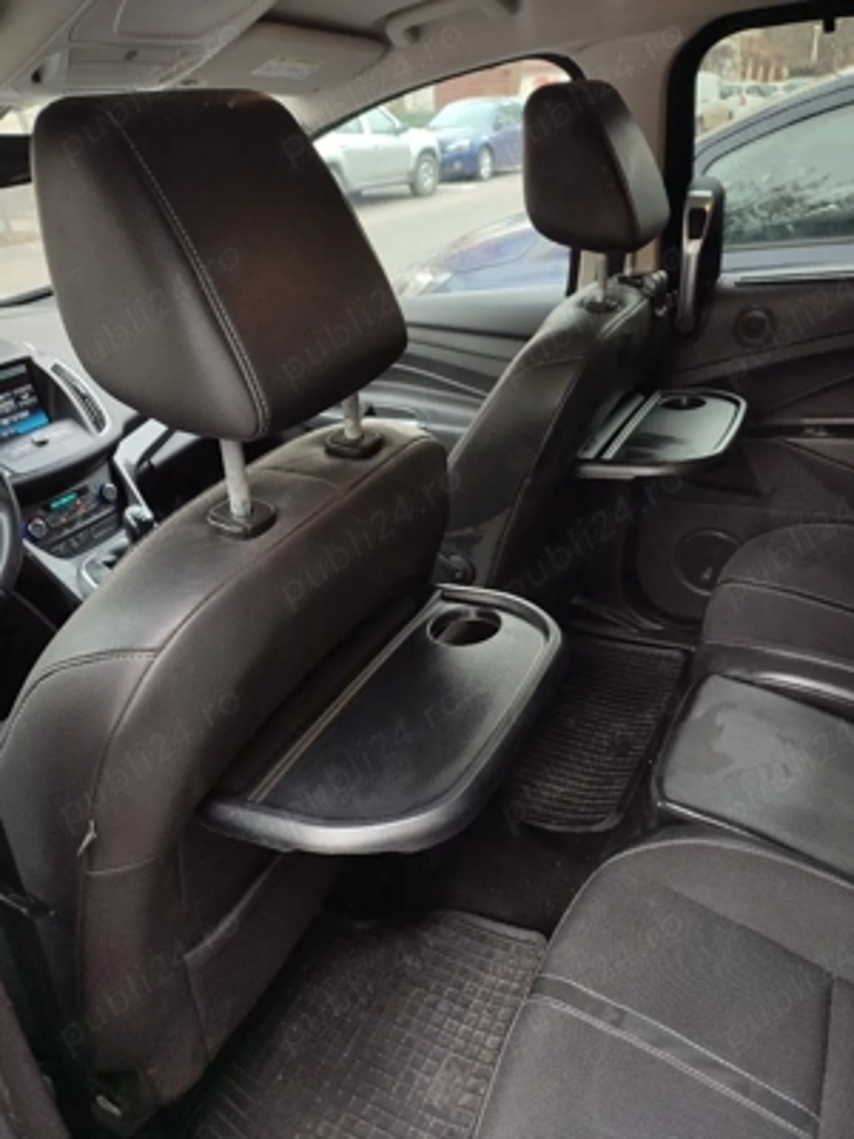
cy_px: 570
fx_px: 822
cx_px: 427
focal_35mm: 25
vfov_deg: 69.4
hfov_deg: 54.9
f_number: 1.9
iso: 59
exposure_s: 1/33
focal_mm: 6.04
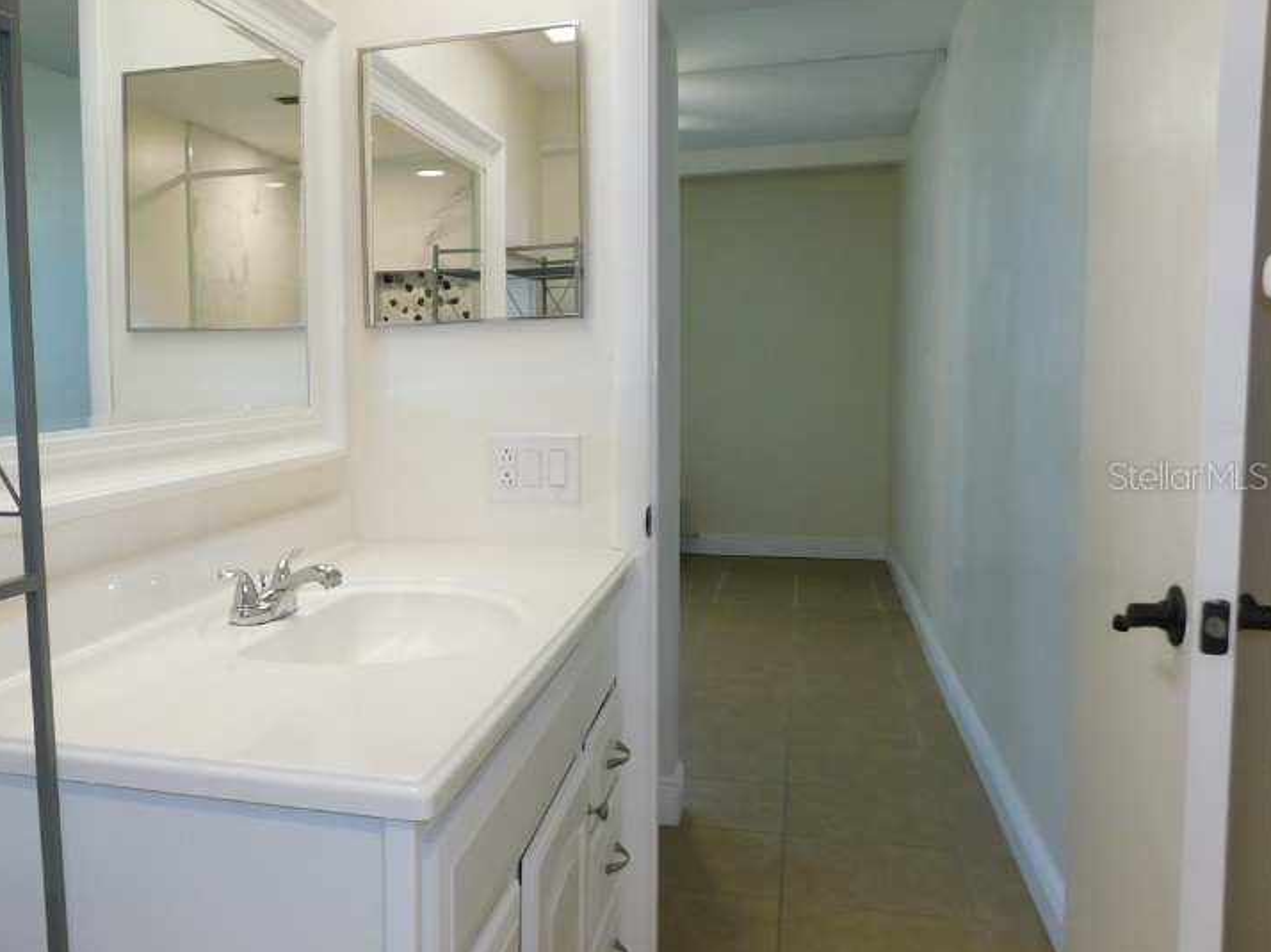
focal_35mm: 33
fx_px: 1211
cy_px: 475
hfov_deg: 53.6
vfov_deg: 42.9
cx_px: 365
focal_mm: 4
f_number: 3
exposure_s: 1/40
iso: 125
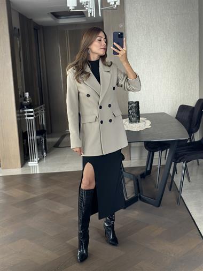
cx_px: 102
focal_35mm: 48
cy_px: 136
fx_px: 375
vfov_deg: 39.6
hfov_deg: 30.3
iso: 250
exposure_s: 1/60
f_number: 1.78
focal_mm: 6.86
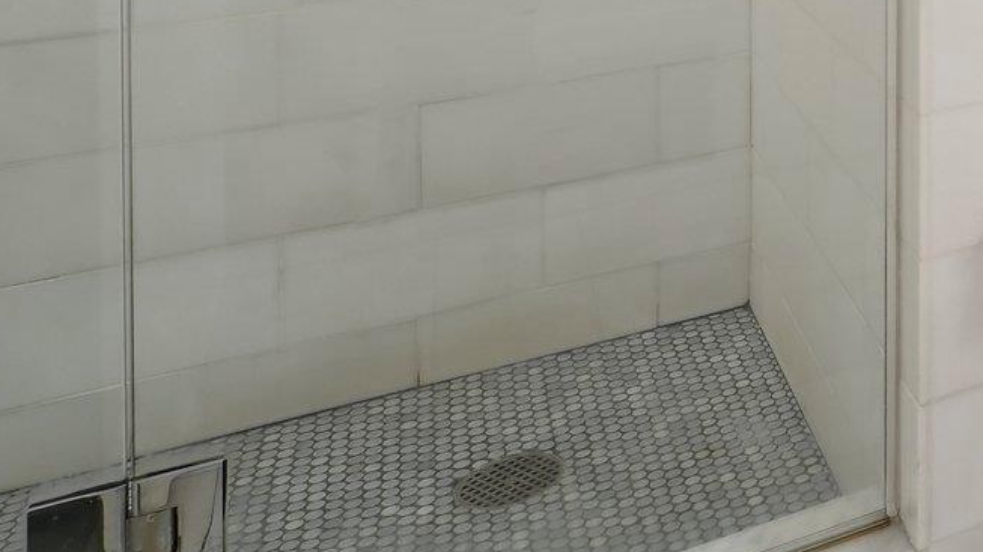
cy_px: -339
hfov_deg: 31.2
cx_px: 1358
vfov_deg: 20.8
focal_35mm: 46
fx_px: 1199
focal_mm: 14
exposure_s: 1/20
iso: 400
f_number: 8
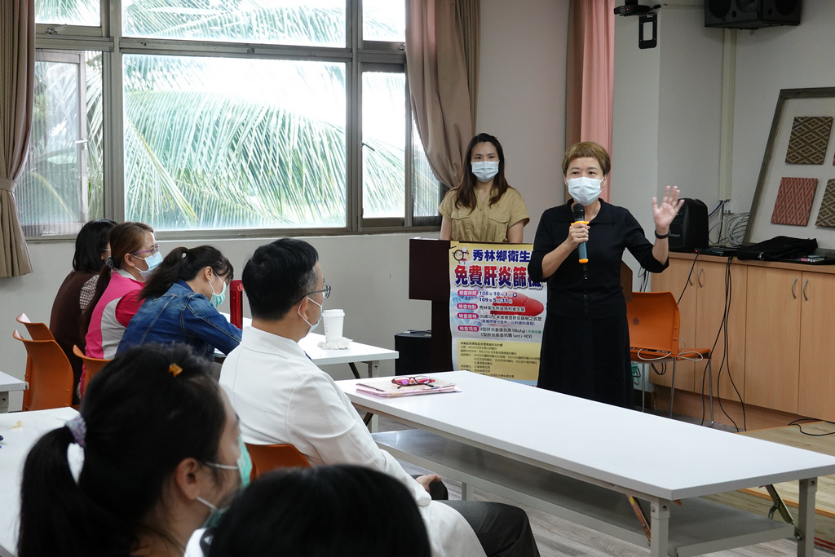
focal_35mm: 62
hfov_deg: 32.4
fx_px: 1438
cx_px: 418
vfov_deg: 21.9
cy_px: 278
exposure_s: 1/80
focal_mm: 22.92
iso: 800
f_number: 4
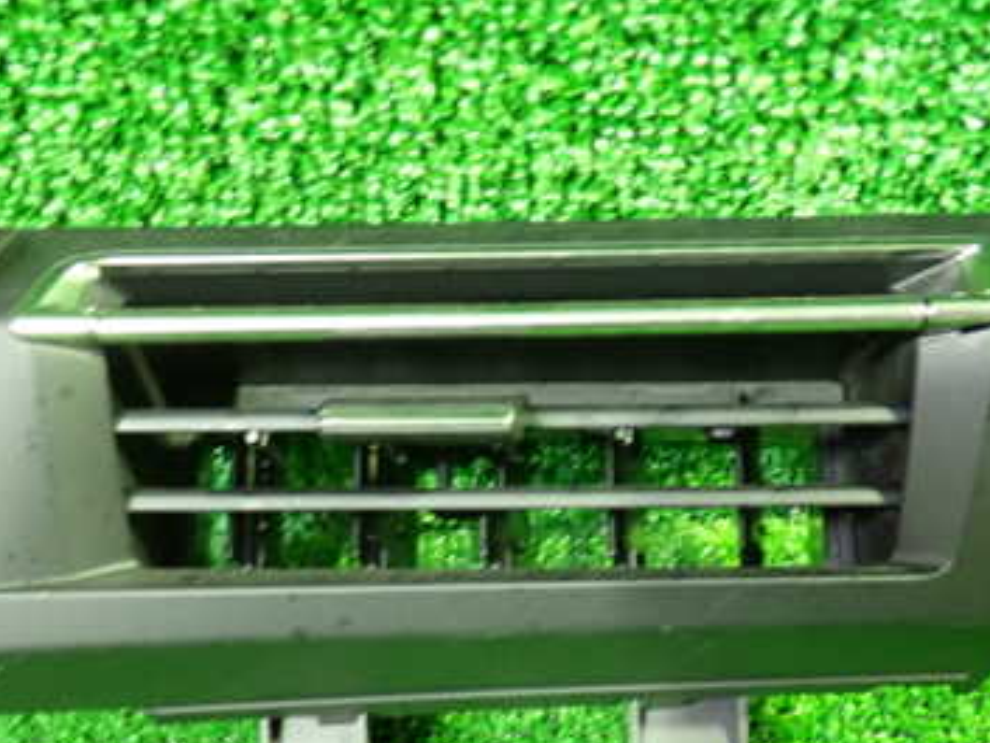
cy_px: 538
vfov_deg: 28.2
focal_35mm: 51
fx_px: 1459
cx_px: 423
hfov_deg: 37.4
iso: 800
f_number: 2.3
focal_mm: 5.4
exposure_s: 1/8
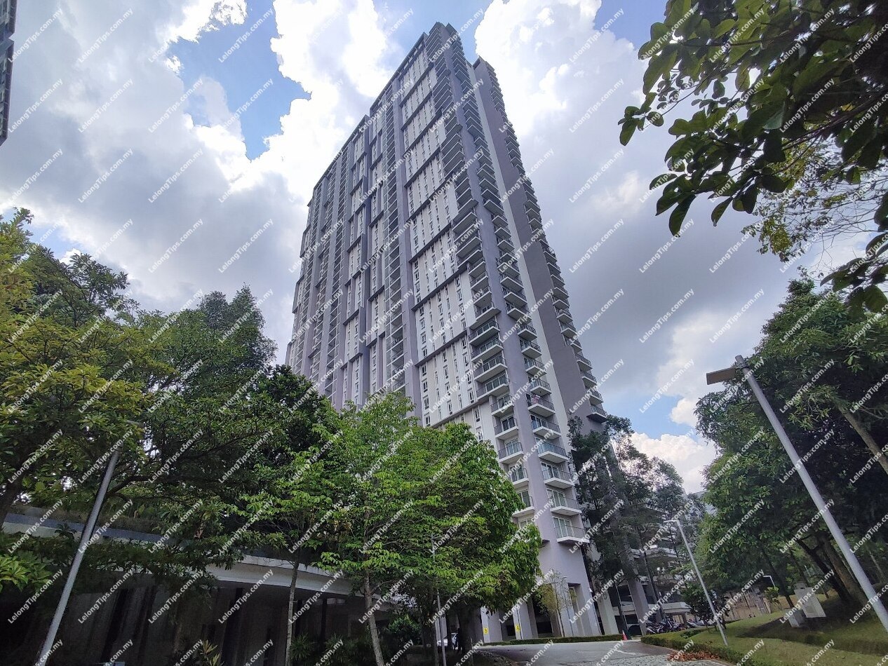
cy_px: 333
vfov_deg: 78.1
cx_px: 444
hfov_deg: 94.5
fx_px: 411
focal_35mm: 16
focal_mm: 1.65
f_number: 2.2
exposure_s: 1/1748
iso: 50
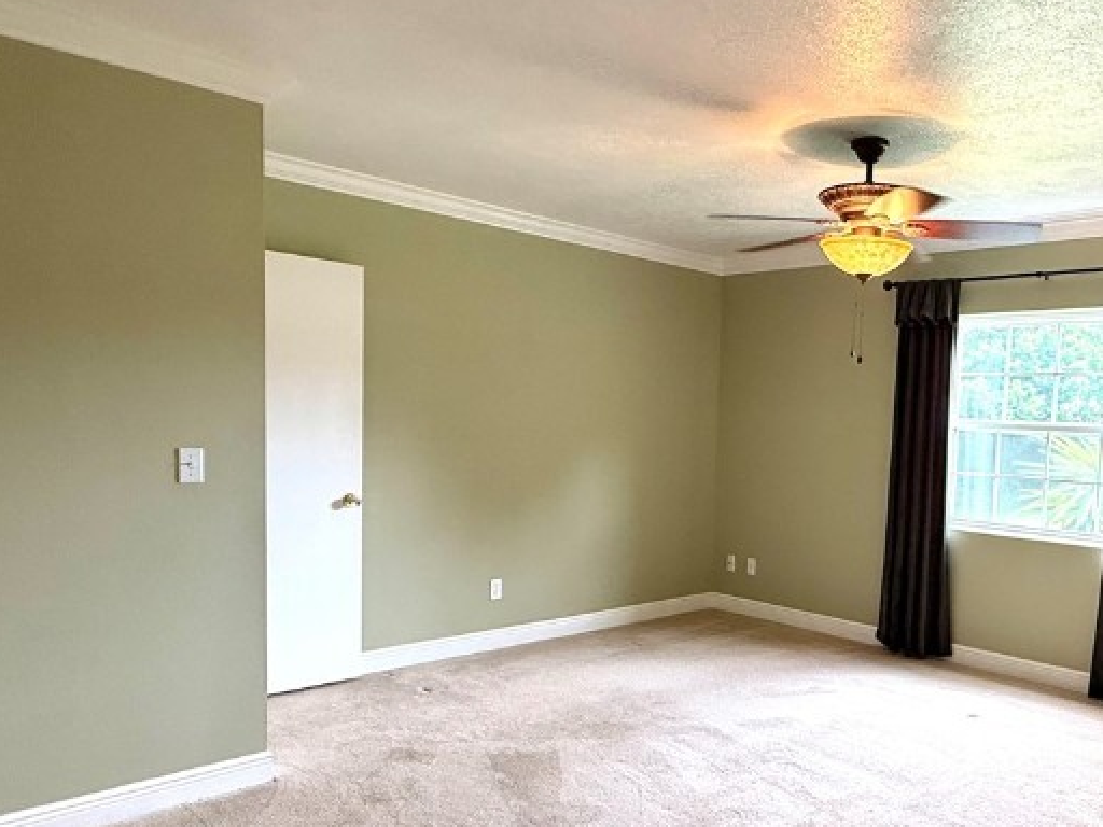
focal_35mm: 28
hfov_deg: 61.1
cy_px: 489
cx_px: 780
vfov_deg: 49.5
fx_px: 892
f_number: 2.2
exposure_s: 1/120
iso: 200
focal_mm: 2.22
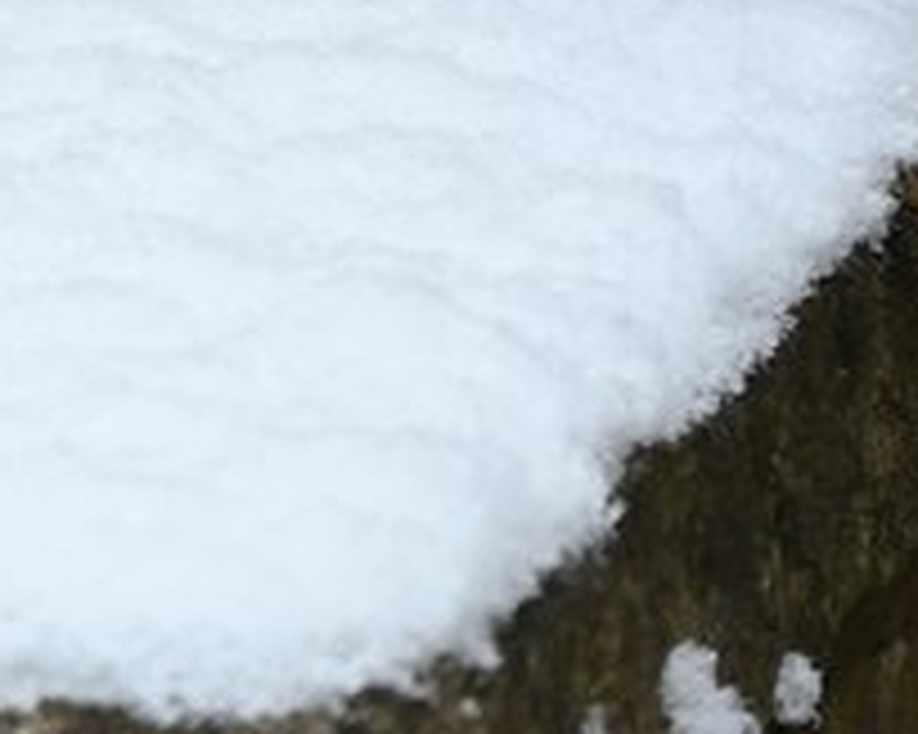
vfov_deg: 2.1
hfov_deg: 2.6
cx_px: -2074
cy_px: -1412
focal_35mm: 722
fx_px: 19607
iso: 100
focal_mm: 98
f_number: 4
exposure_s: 1/125
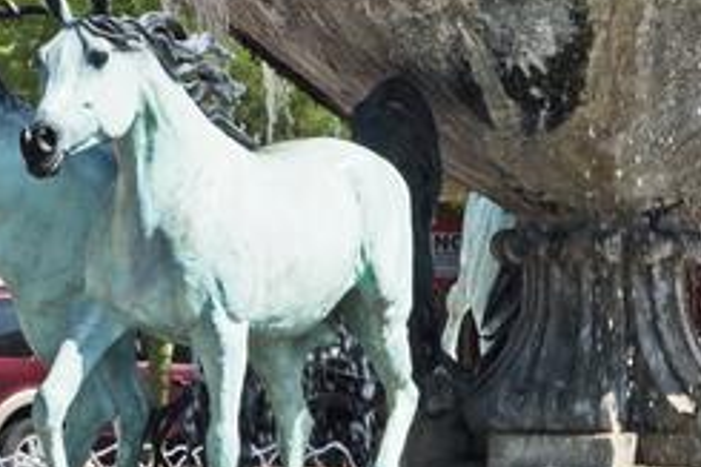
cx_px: 730
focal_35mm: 330
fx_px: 6430
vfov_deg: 4.1
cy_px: 26
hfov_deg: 6.2
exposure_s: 1/200
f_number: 10
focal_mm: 45
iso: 100
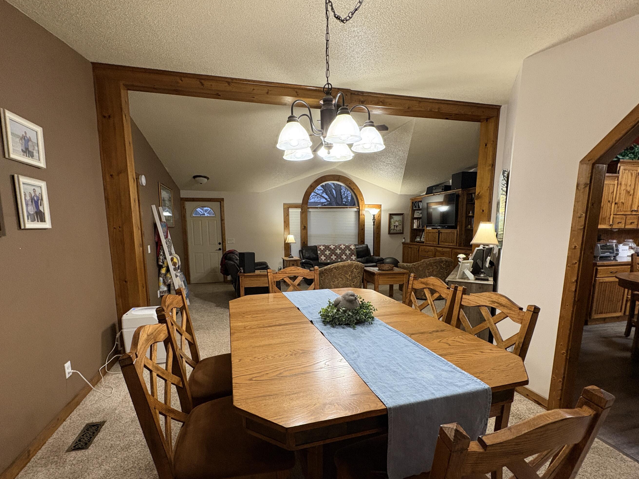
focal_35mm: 16
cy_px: 266
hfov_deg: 94.4
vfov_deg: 77.8
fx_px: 295
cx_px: 307
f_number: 2.2
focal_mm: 2.22
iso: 400
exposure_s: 1/60
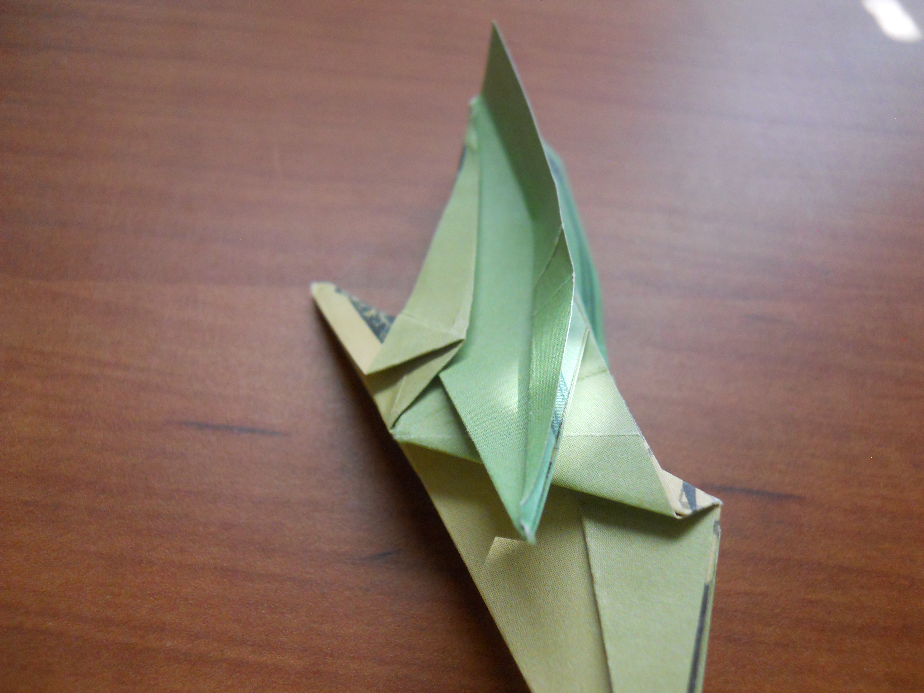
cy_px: 346
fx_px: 747
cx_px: 462
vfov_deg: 49.7
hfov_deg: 63.4
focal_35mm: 28
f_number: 2.7
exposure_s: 1/160
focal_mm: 5
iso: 400
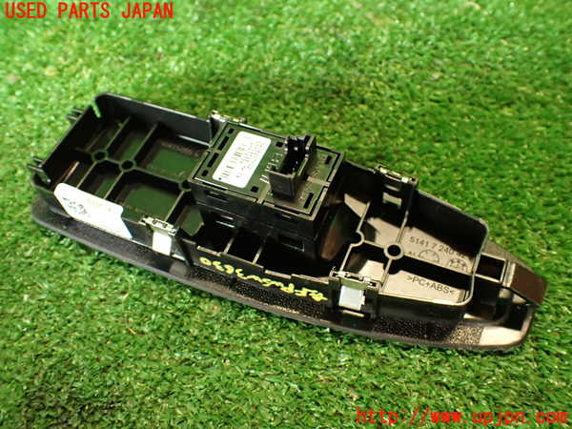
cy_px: 214
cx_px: 286
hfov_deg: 56.8
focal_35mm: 32
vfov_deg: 44.2
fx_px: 529
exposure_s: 1/30
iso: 400
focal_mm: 5.79
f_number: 2.4
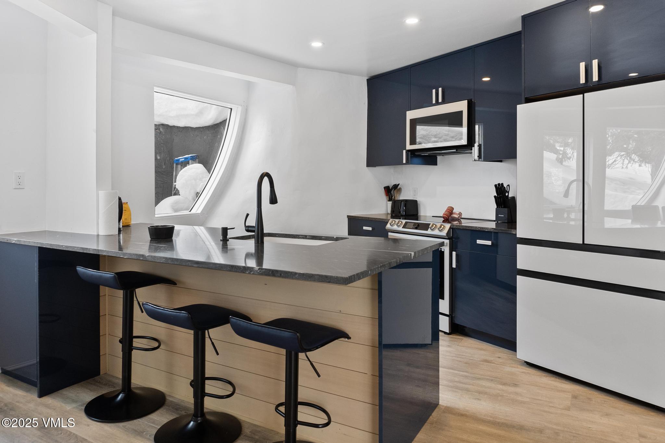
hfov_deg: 73.8
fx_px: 443
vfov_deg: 53.1
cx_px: 332
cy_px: 222
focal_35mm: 24
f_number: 6.3
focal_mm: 16
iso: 2500
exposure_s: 1/30
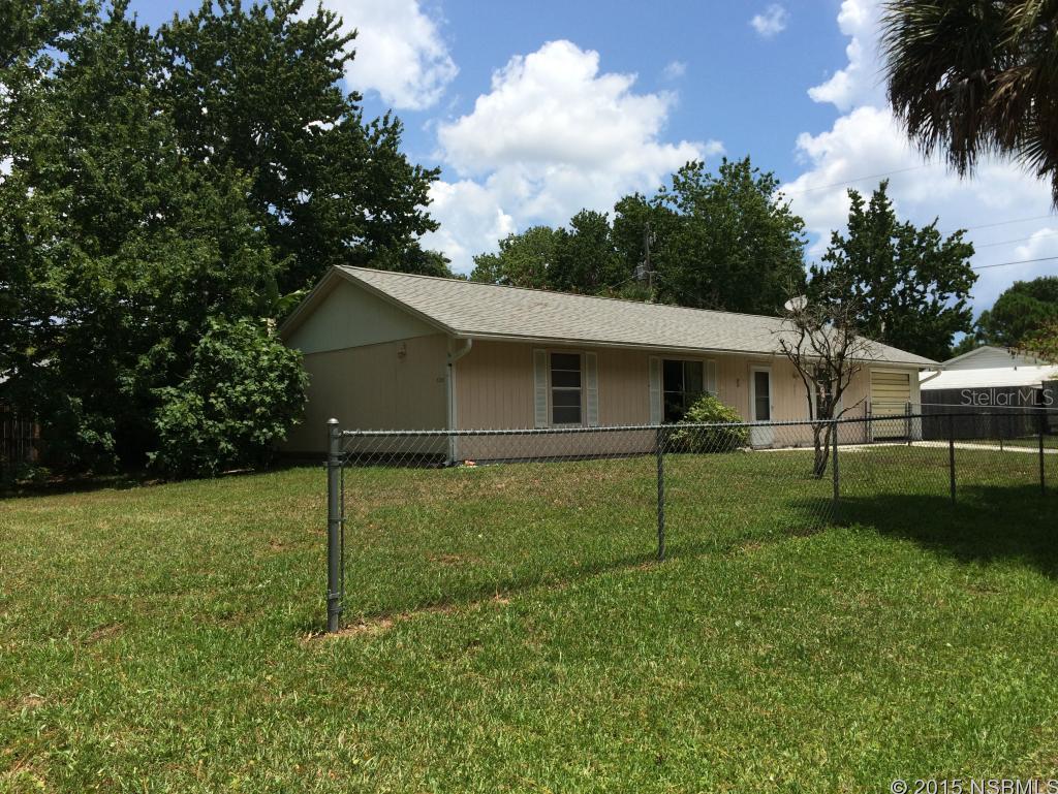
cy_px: 397
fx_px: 887
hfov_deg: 61.6
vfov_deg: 48.3
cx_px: 529
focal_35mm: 29
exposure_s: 1/2740
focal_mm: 4.15
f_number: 2.2
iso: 32
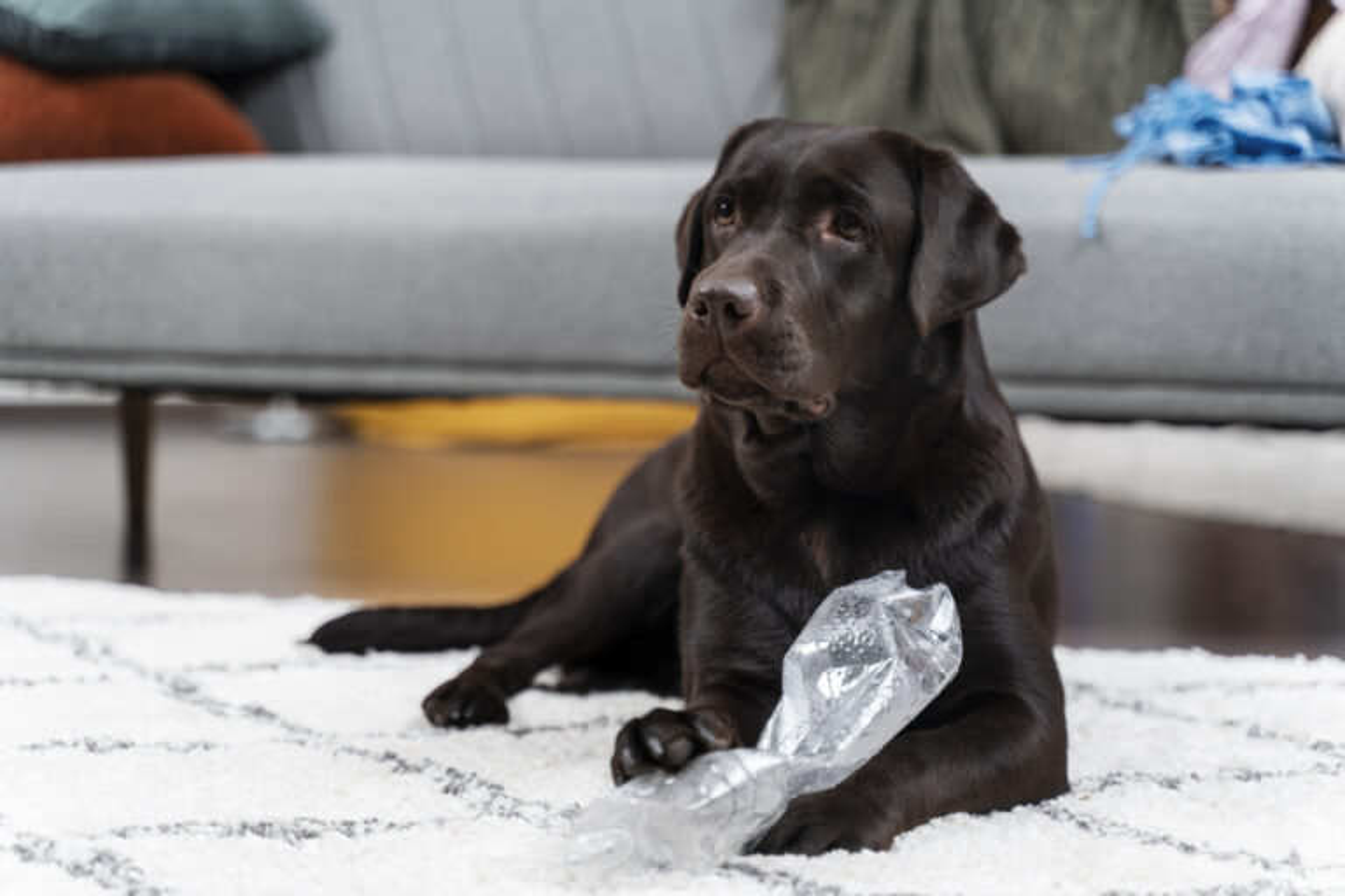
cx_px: 672
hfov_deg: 27.0
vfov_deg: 18.2
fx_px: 2802
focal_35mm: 75
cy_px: 448
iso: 200
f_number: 2.8
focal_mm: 75
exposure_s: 1/160
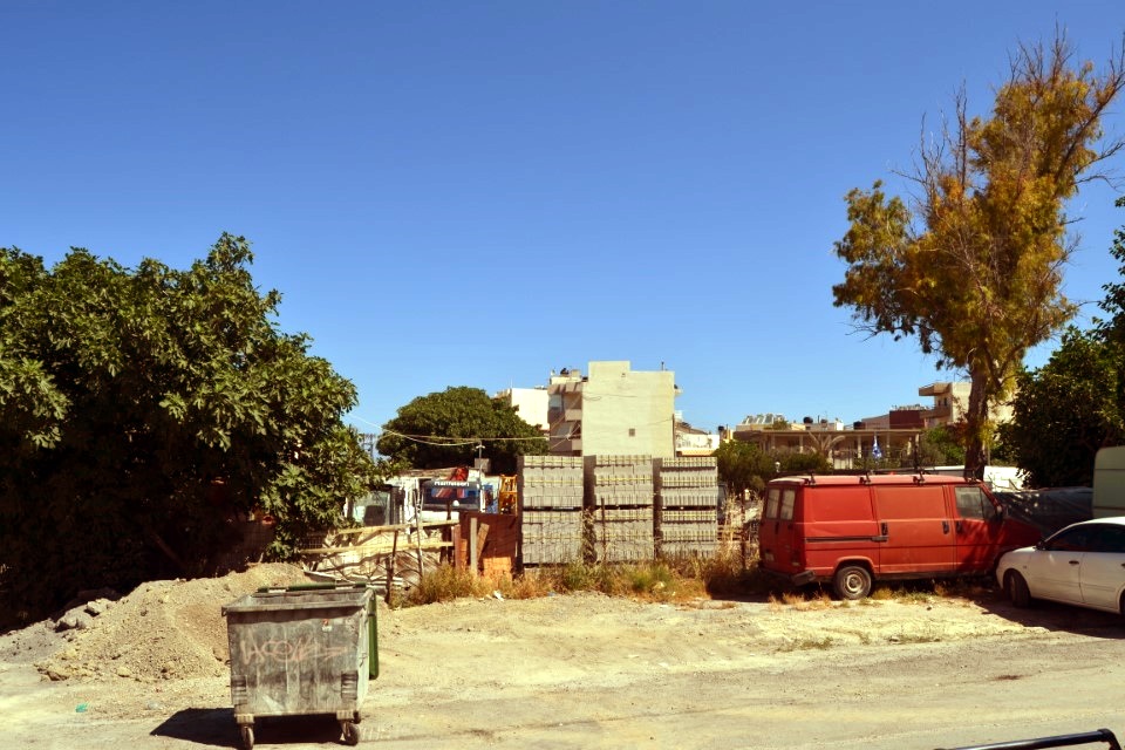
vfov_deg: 47.9
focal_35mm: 27
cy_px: 375
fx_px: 844
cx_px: 562
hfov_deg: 67.4
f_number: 9
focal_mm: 18
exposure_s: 1/320
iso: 100
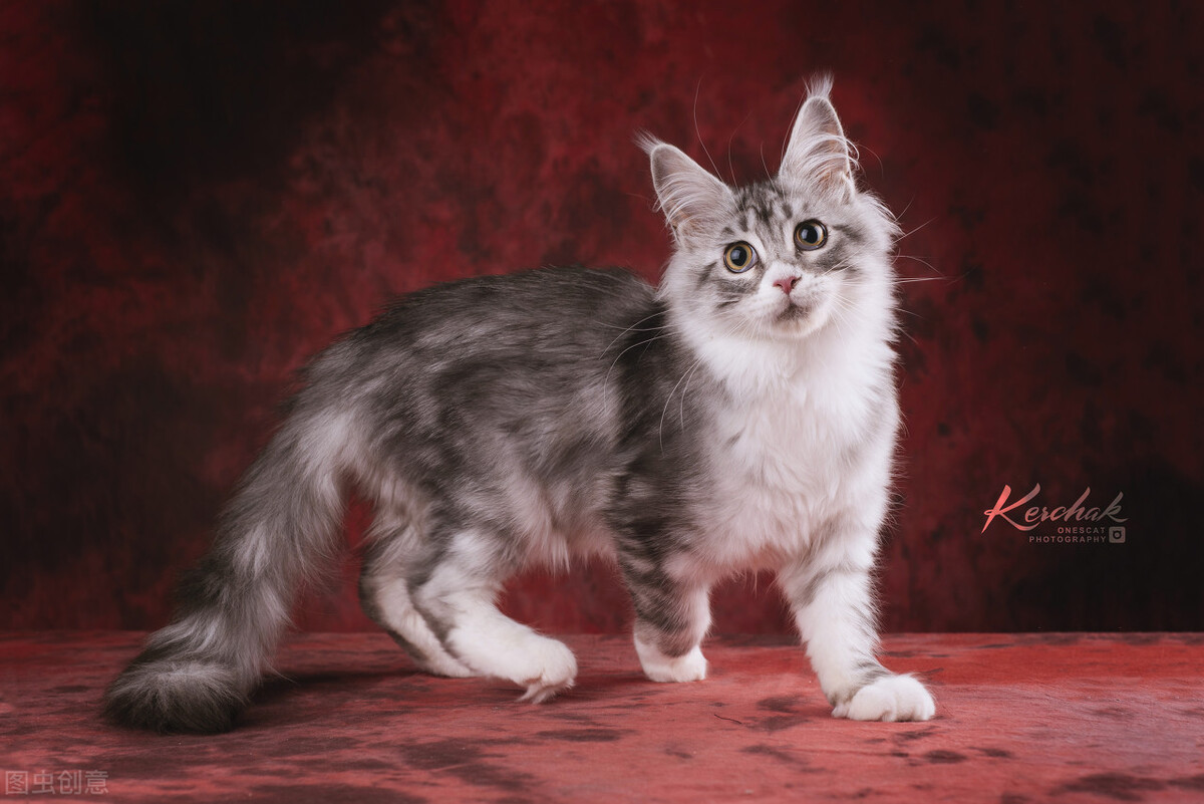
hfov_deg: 39.6
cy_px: 402
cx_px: 602
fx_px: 1673
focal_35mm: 50
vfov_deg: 27.0
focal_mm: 50
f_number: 7.1
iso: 125
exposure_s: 1/800
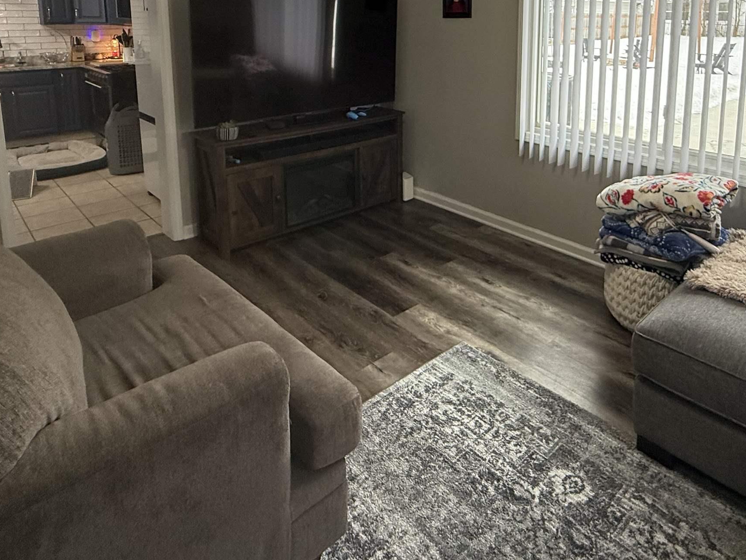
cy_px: 95
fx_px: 539
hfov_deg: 69.0
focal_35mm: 25
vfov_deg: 50.7
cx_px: 432
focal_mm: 2.22
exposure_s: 1/120
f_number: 2.2
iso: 160
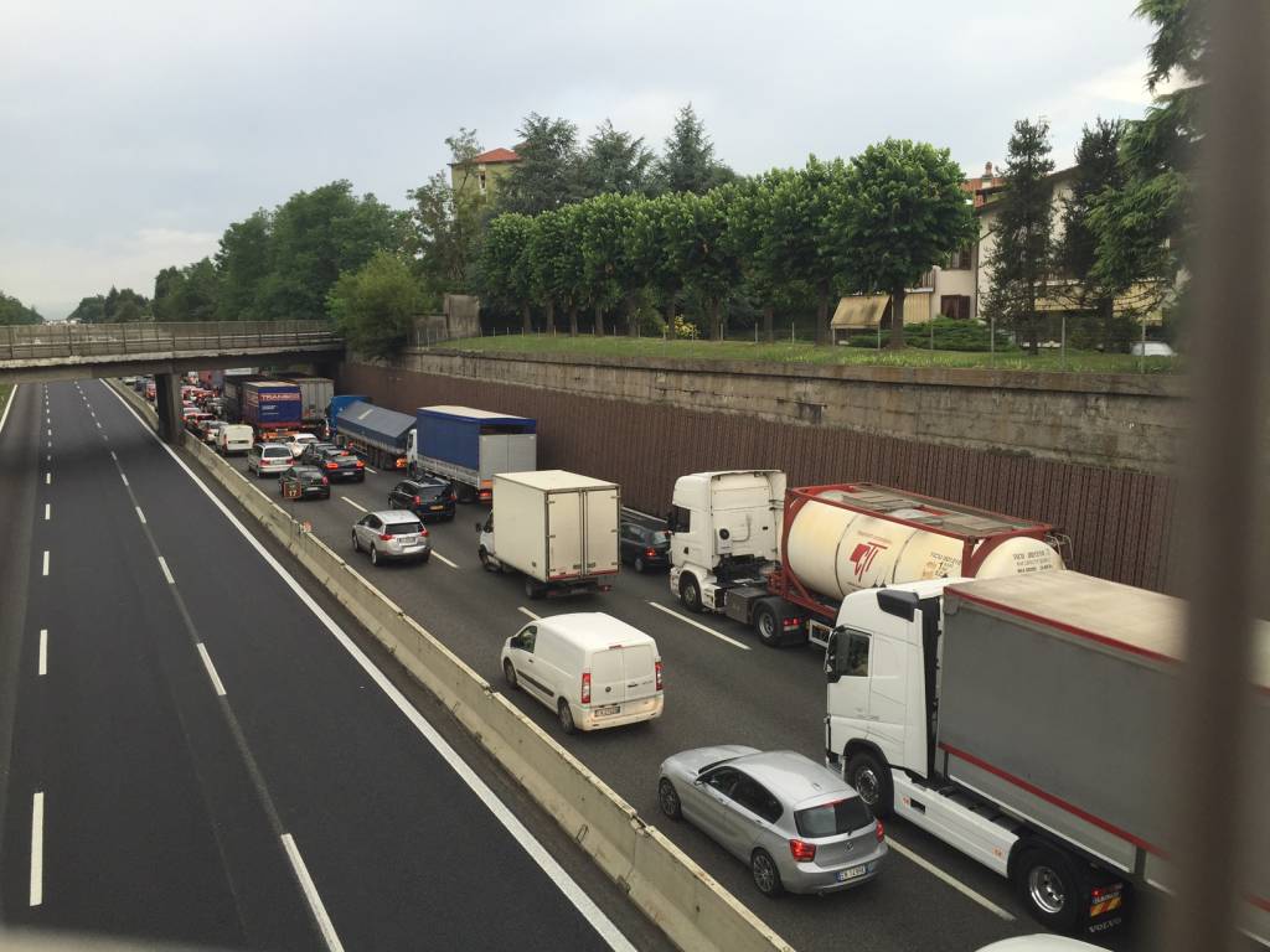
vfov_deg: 48.2
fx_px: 1064
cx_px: 635
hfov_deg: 61.7
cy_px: 476
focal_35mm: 29
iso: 32
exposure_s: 1/356
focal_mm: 4.15
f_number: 2.2
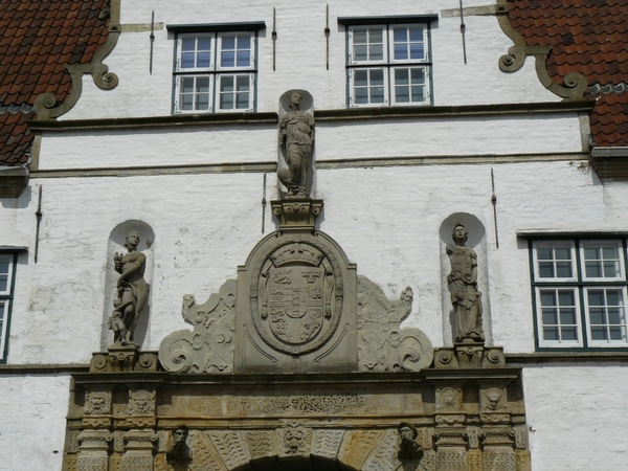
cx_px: 314
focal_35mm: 59
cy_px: 236
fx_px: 1070
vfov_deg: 24.8
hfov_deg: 32.7
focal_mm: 9.9
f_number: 8
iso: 100
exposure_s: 1/640
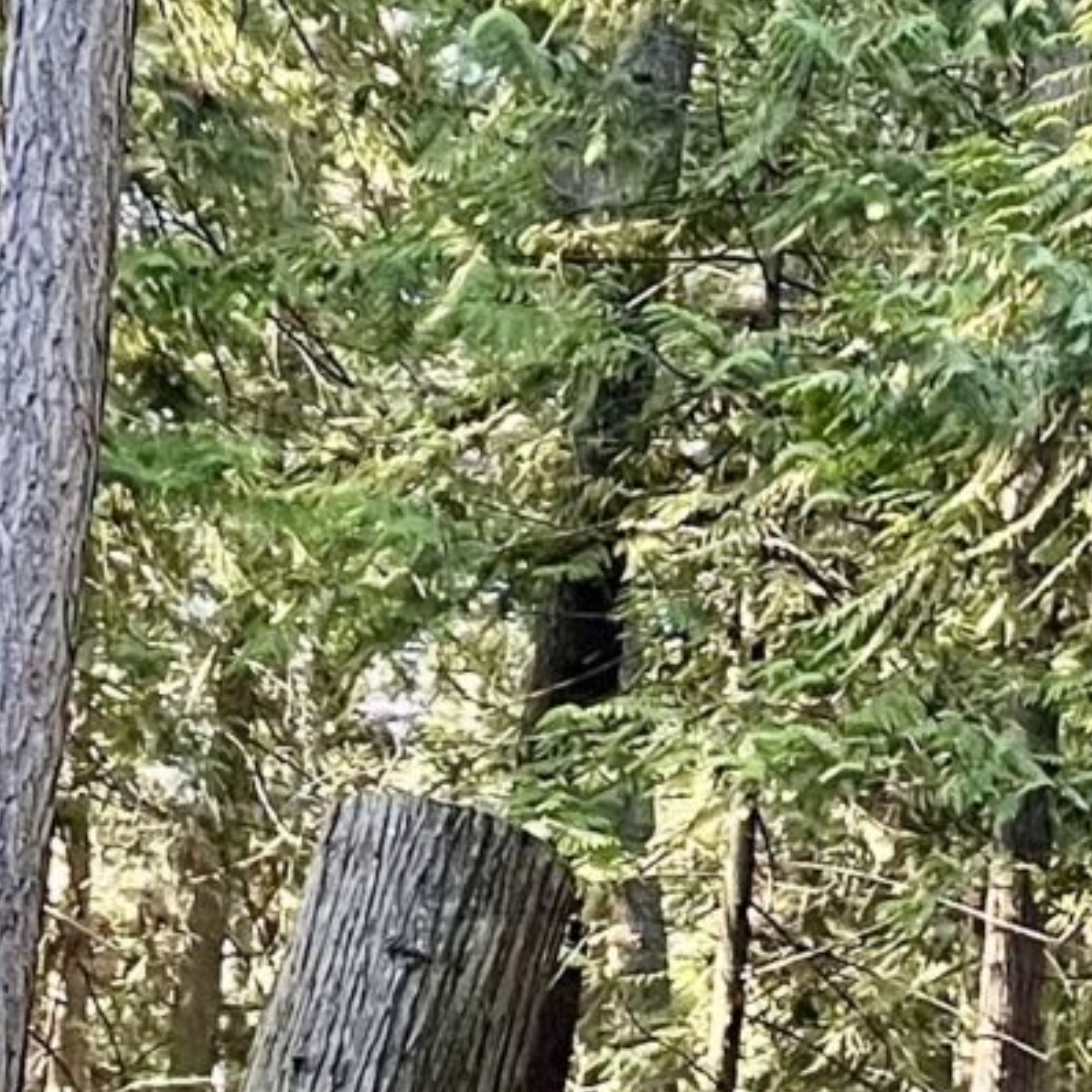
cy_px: 1169
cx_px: 1564
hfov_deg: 11.4
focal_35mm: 148
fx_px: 5282
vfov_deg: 11.6
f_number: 1.6
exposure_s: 1/60
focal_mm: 4.2
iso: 160
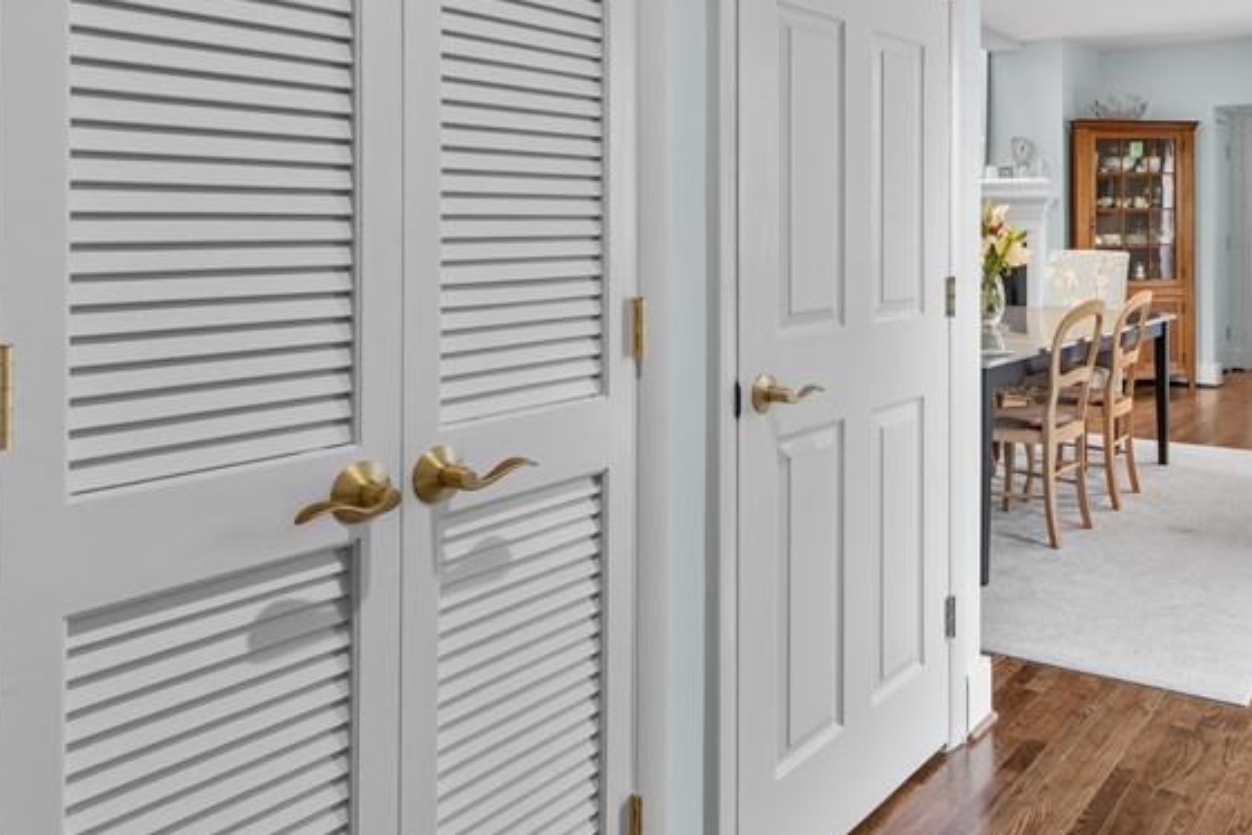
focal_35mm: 31
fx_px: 1078
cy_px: 247
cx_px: 954
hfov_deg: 57.0
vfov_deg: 41.5
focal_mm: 16
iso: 1600
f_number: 9
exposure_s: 1/10
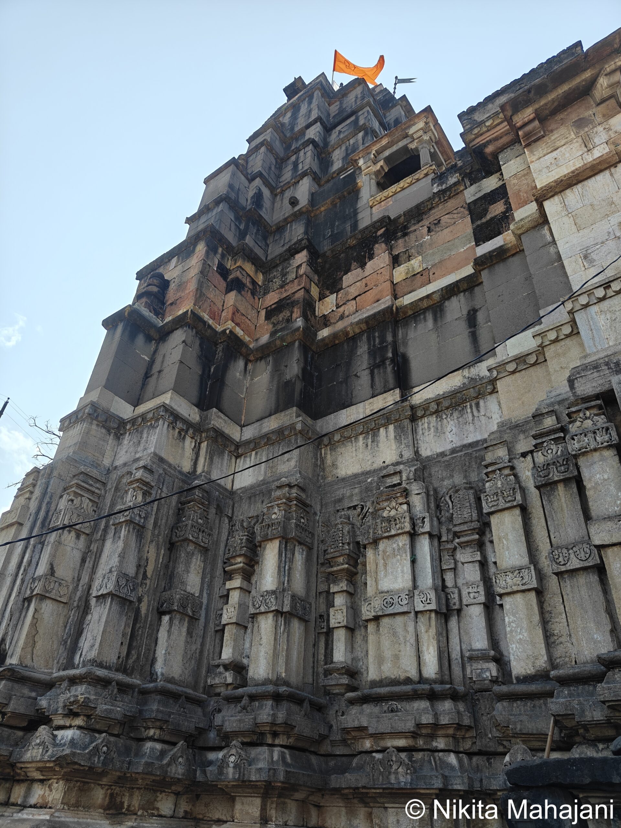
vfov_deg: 71.6
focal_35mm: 24
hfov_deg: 56.8
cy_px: 414
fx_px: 574
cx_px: 310
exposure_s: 1/2474
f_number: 1.8
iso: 64
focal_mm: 5.59
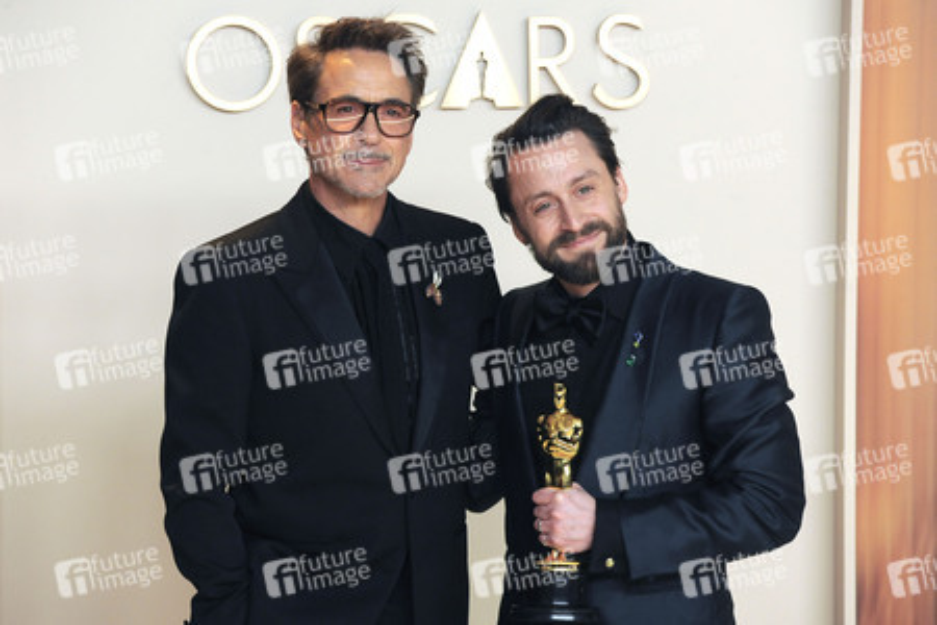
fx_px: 4424
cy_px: 312
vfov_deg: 8.1
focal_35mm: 170
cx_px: 468
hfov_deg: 12.1
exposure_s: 1/160
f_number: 5.6
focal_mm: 170
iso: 2000
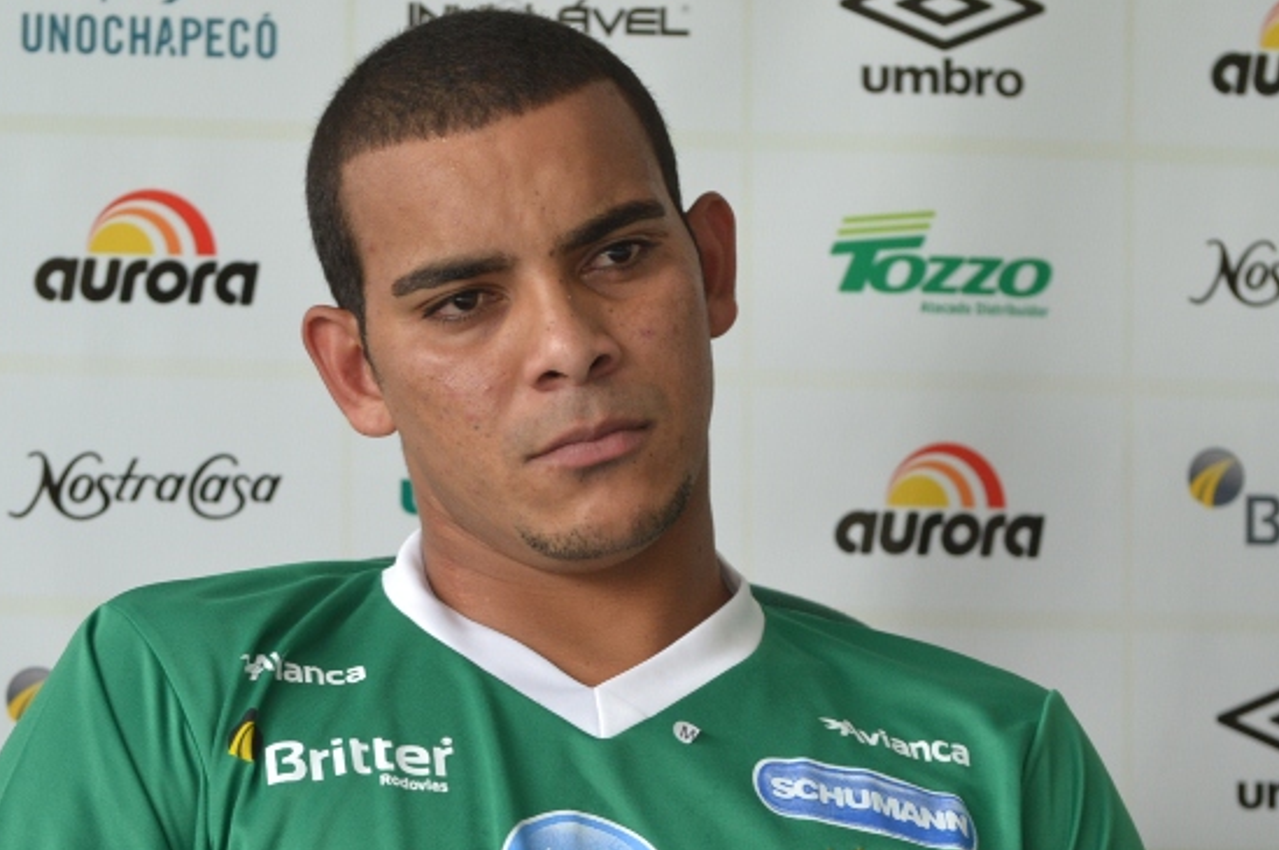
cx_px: 599
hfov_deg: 11.8
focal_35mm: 175
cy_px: 532
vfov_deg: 7.8
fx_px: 6212
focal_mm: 80
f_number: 4.5
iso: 400
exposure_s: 1/200
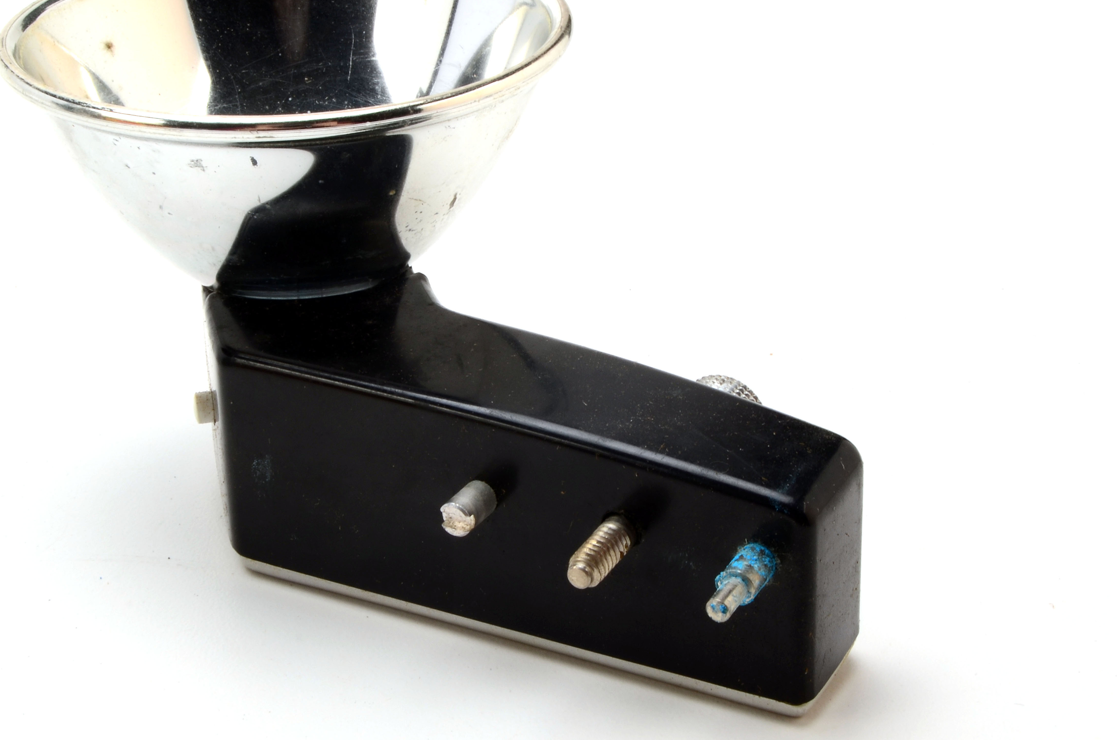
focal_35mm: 54
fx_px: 1672
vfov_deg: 24.9
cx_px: 521
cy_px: 327
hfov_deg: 36.9
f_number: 25
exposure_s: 1/160
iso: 100
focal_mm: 32
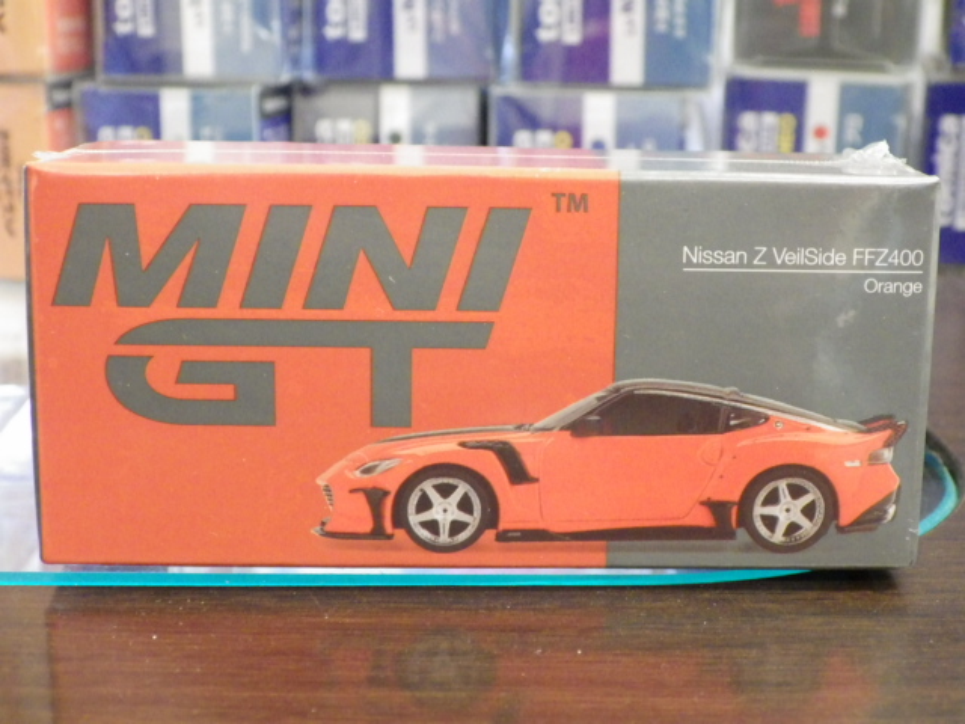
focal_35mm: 59
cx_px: 482
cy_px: 362
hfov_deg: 32.7
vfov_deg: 24.8
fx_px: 1645
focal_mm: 10.7
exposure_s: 1/25
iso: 1250
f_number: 4
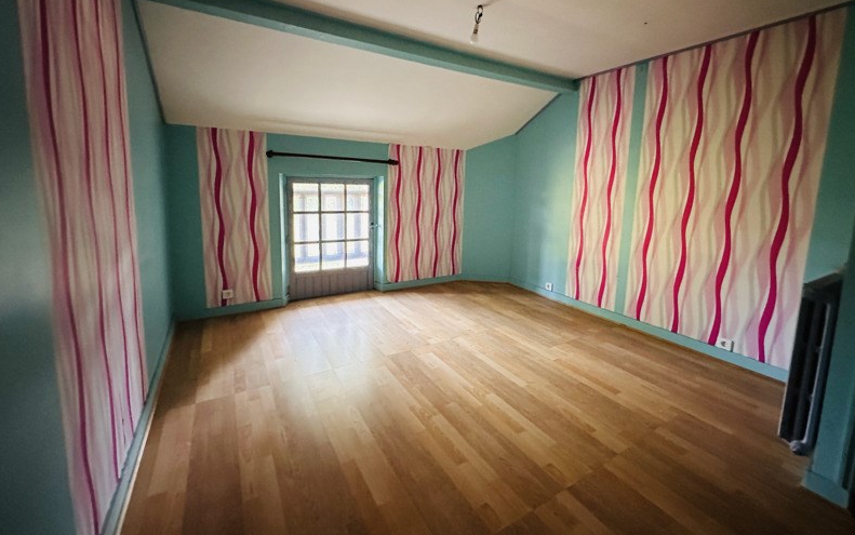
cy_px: 227
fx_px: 350
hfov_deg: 101.4
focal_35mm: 15
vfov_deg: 74.4
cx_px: 425
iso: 1000
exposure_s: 1/60
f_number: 2.2
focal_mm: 2.22
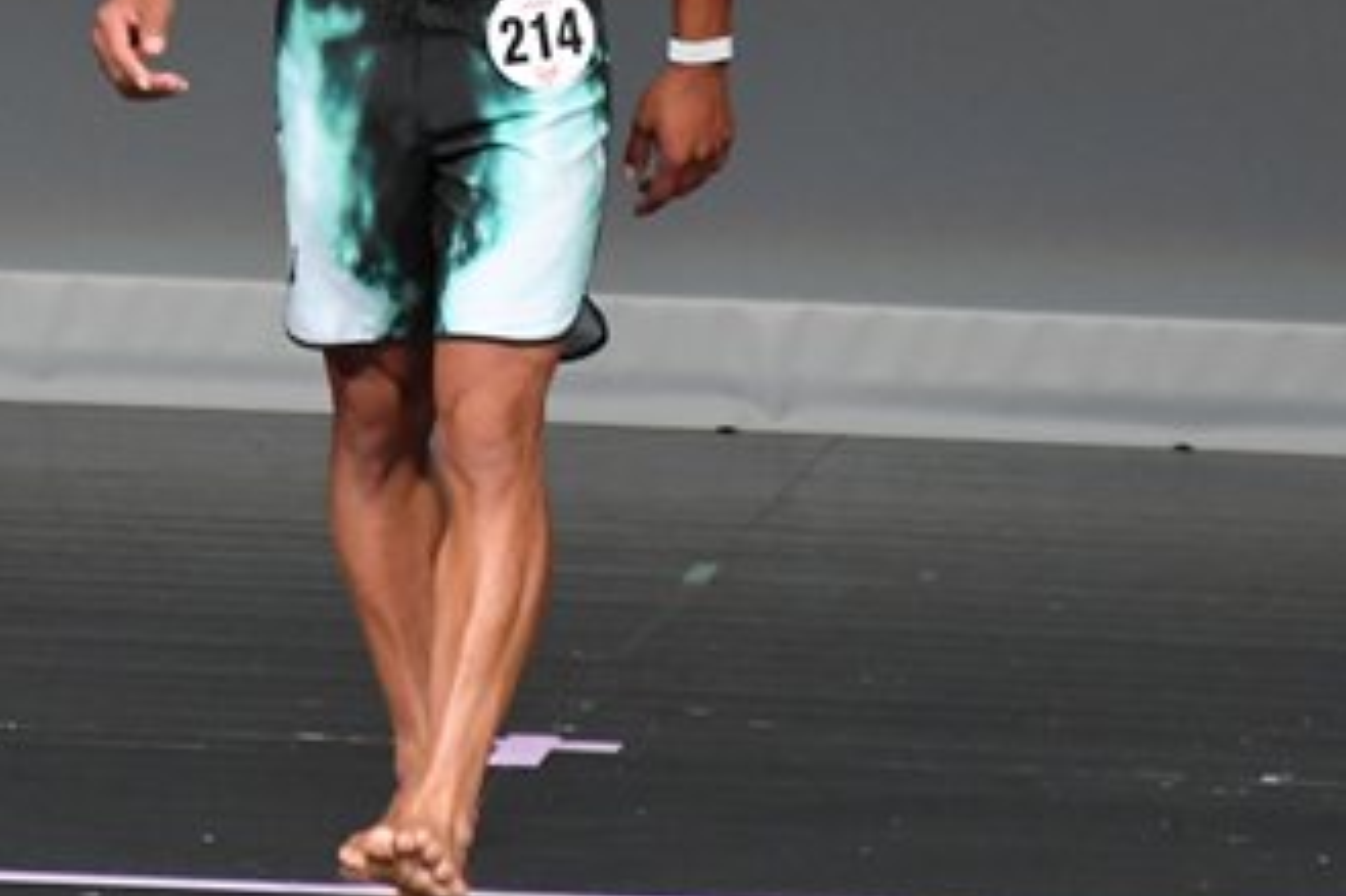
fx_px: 39611
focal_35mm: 1060
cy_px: 37
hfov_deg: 1.9
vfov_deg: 1.3
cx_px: 599
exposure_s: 1/400
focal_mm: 300
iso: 5000
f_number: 5.6
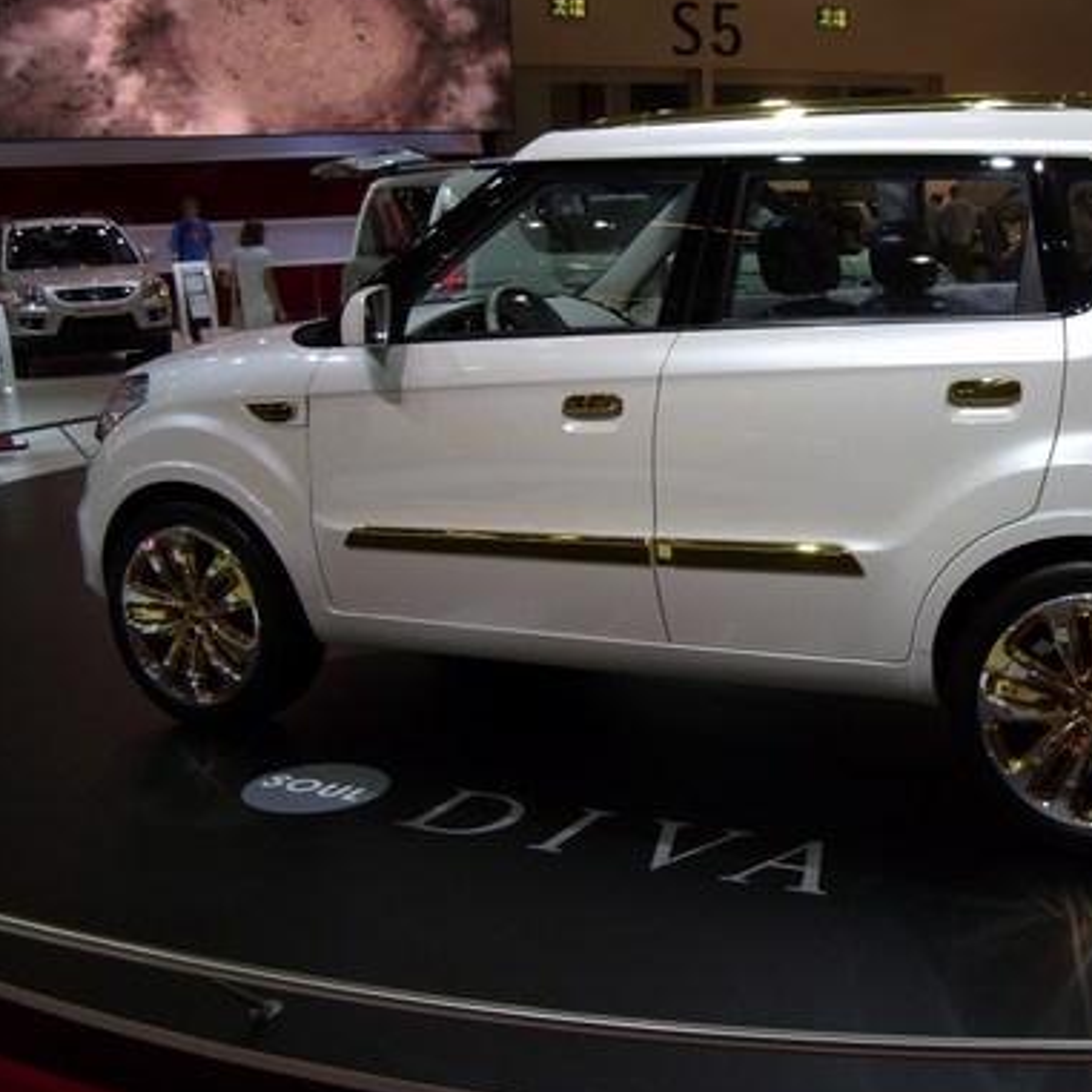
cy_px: 527
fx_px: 1677
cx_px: 707
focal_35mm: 47
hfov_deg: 35.8
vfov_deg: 36.1
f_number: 2.8
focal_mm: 6.3
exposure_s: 1/141
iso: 50
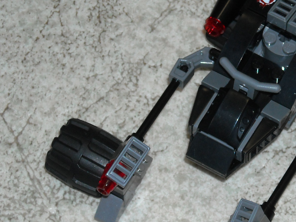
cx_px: 227
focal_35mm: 192
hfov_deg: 10.3
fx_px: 1642
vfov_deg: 7.7
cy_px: 103
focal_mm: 17.1
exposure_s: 1/125
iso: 200
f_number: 4.7
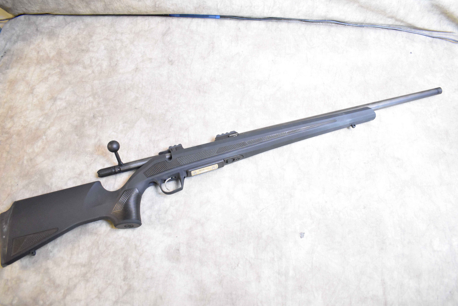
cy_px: 153
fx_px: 343
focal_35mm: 27
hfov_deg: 67.4
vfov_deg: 47.9
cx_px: 229
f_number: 3.5
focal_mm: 18
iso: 5600
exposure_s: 1/125
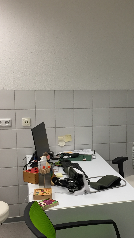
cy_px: 130
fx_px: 303
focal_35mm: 48
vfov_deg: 42.9
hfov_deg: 24.5
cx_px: 109
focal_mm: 4.15
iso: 40
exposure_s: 1/33
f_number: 2.2
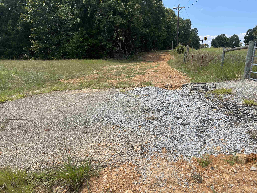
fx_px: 186
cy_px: 96
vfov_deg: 54.9
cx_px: 128
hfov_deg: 69.4
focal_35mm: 25
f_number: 1.6
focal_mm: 5.1
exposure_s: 1/2660
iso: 32
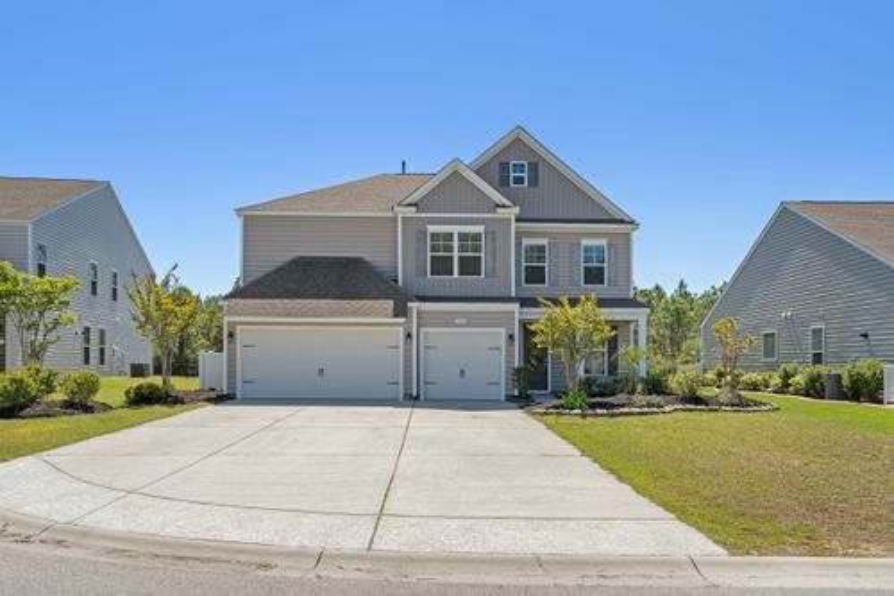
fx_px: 695
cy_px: 298
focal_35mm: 28
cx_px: 447
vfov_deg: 46.4
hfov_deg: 65.5
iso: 320
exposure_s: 1/250
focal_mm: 28
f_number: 8
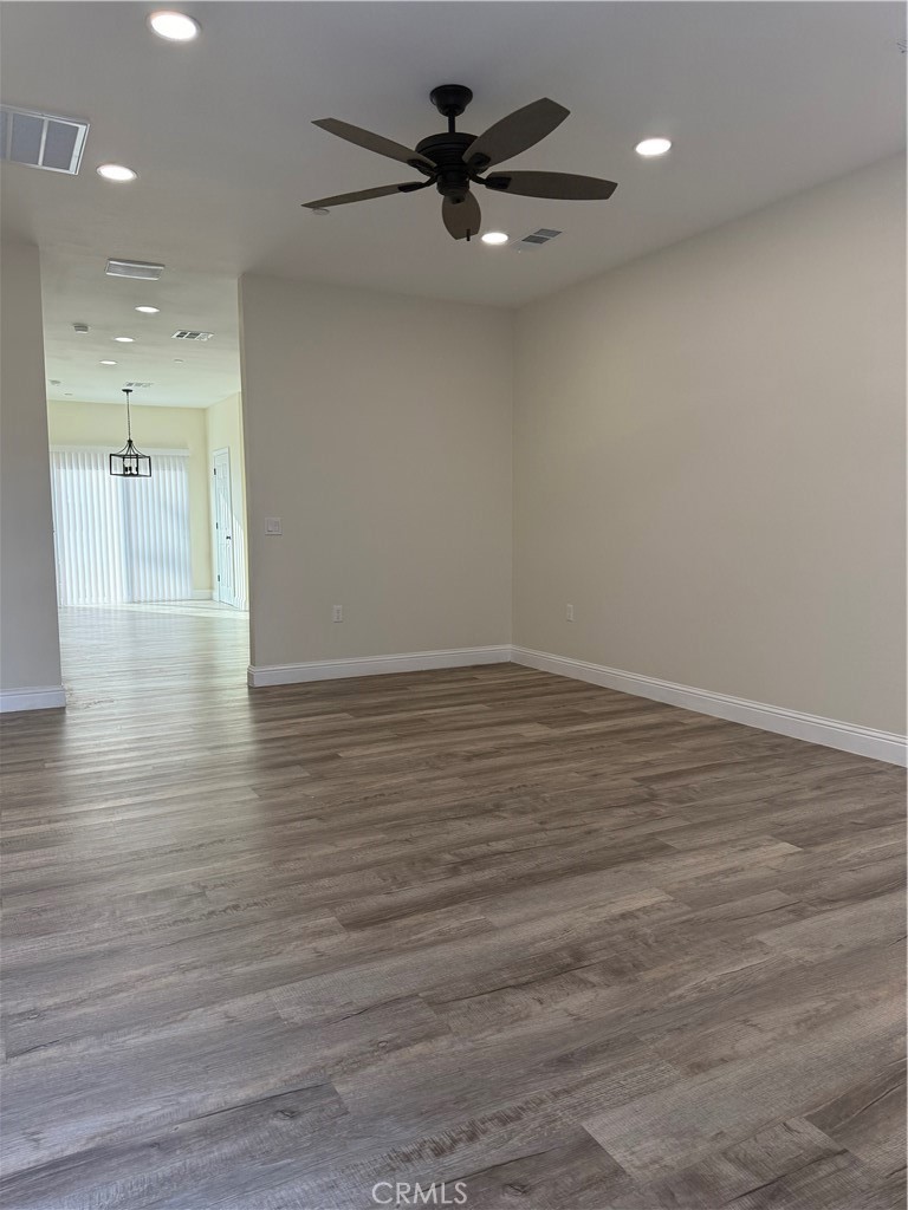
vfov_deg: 71.6
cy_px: 605
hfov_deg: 56.8
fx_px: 839
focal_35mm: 24
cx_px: 454
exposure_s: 1/240
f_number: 1.78
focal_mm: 6.76
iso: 160
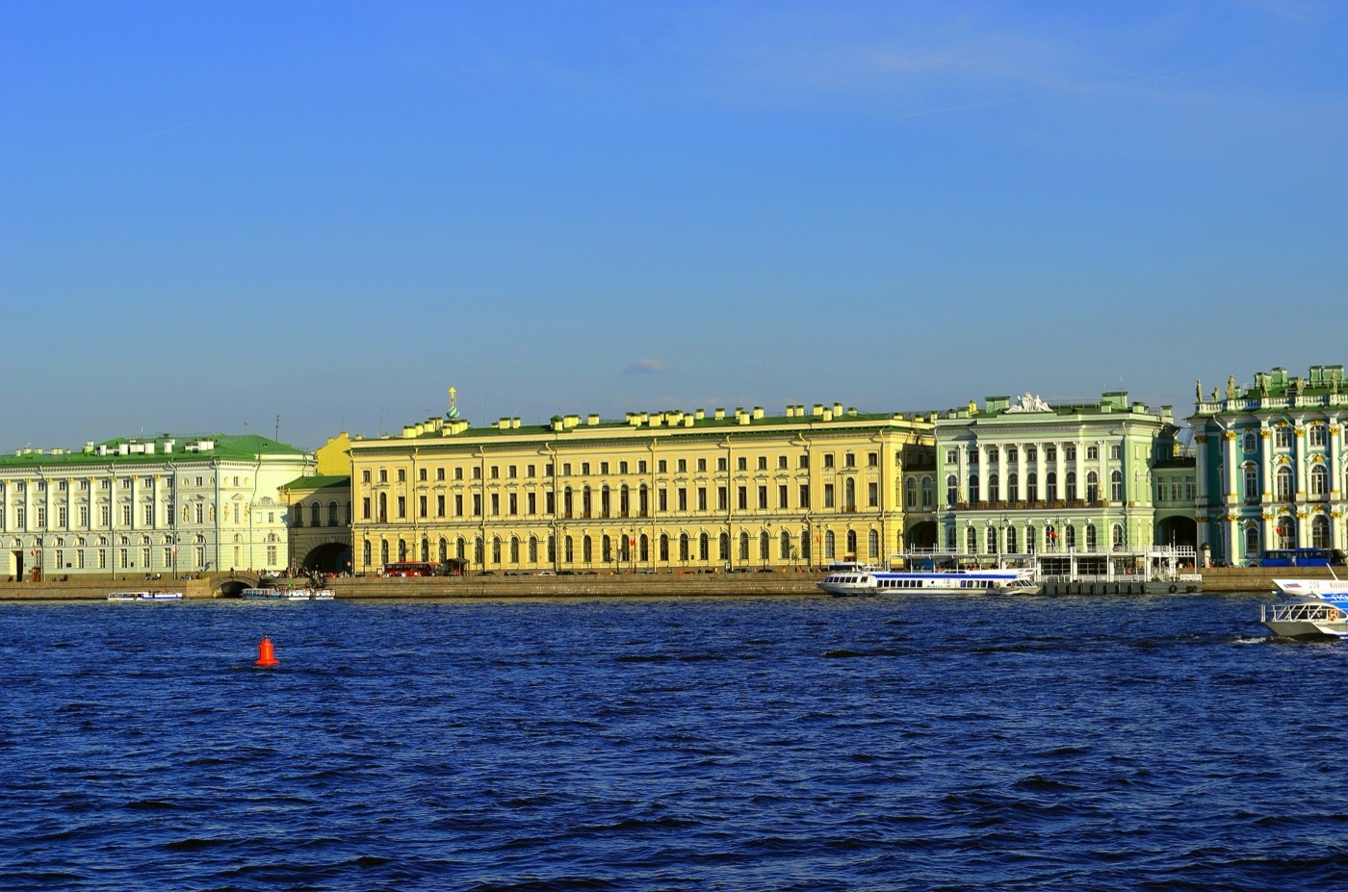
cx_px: 674
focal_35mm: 82
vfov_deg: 16.5
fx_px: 3082
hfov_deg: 24.7
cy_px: 446
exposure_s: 1/320
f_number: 9
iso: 100
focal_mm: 55
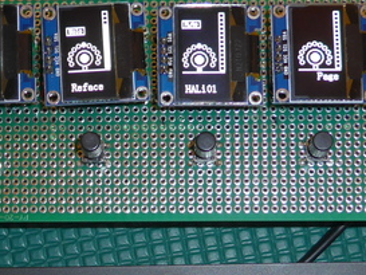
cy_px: 280
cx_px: 145
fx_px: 899
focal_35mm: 85
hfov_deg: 23.0
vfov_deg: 17.0
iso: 160
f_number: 2
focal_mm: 6
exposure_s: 1/8
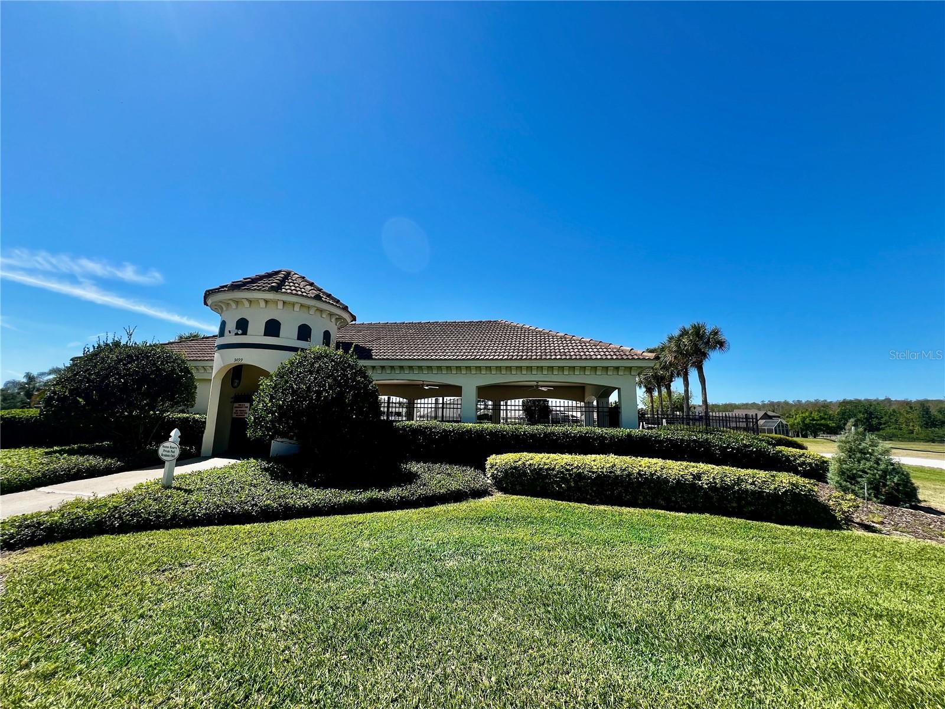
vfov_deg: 89.9
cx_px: 472
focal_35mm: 13
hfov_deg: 106.2
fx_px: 355
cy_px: 354
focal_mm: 1.57
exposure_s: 1/1107
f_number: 1.8
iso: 32
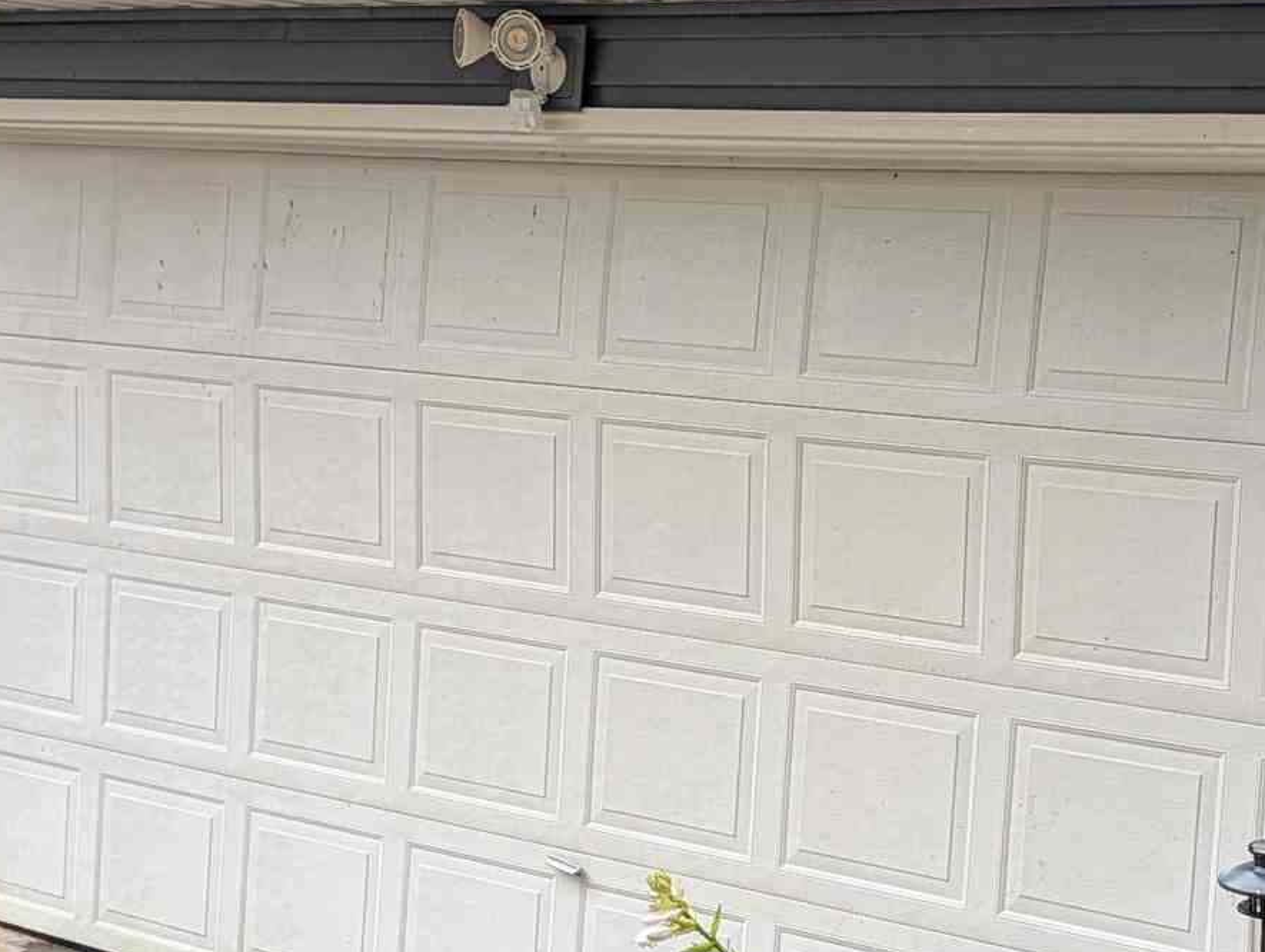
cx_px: 822
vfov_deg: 17.8
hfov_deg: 23.4
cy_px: 626
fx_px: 3037
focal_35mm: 83
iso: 22
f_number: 1.68
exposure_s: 1/167
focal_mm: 6.9
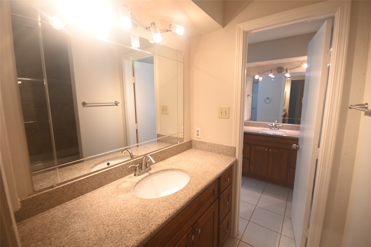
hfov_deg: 100.4
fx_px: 155
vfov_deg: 77.3
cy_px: 124
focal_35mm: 15
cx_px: 186
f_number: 4
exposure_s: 1/4
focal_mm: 10
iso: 100
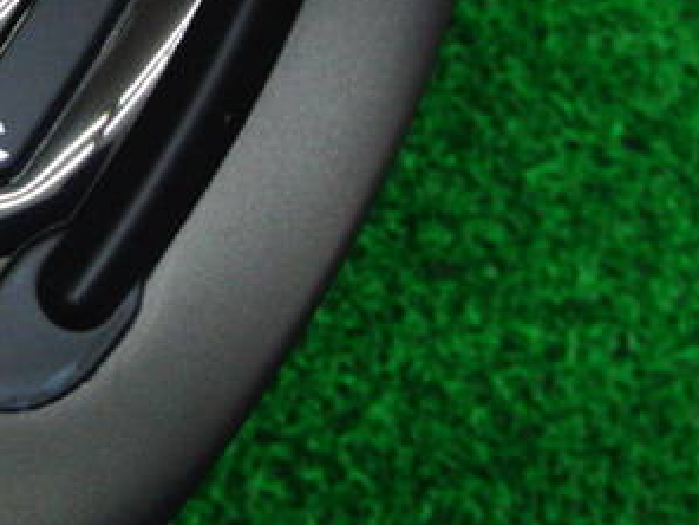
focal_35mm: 80
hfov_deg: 23.8
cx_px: 73
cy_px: 40
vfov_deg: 18.1
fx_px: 1615
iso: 400
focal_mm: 6.42
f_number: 3.6
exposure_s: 1/50
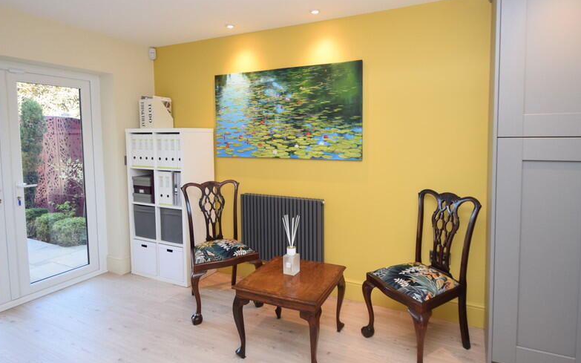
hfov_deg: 84.7
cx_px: 326
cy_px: 156
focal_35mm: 20
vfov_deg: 59.4
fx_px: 317
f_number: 5
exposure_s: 1/100
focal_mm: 10
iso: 800
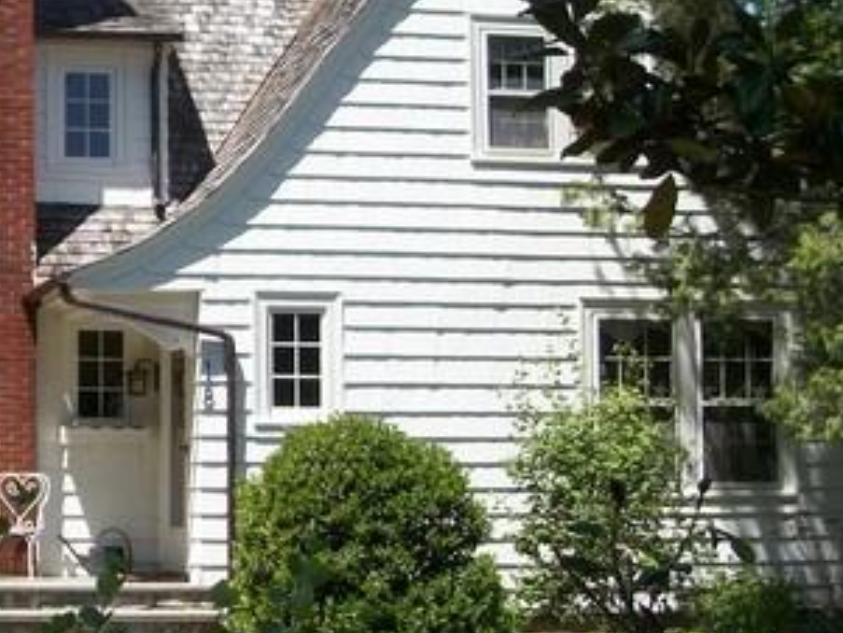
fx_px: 2266
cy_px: 302
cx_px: 0
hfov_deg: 20.4
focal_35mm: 93
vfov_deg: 15.9
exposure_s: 1/640
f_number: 3.1
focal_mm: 6.3
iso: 80
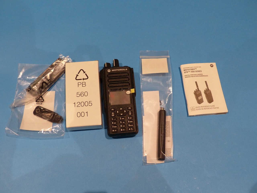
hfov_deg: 55.4
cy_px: 96
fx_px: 245
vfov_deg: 42.9
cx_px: 128
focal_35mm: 33
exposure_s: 1/60
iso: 250
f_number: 2.8
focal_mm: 5.9
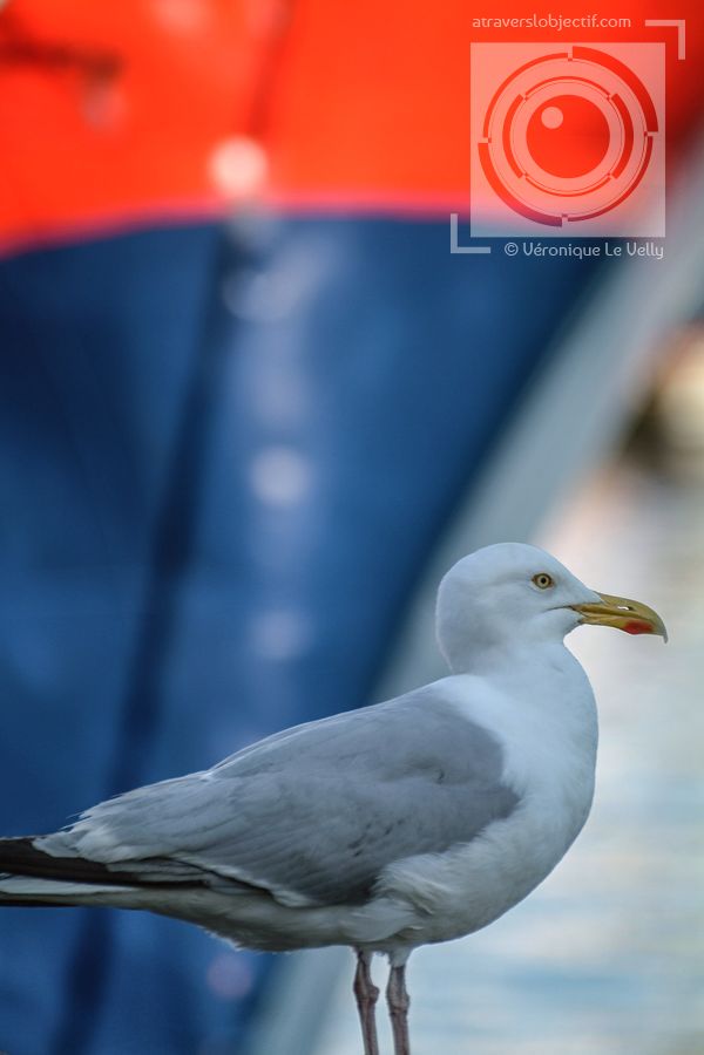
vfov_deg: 6.3
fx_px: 9591
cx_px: 352
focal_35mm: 327
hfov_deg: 4.2
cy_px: 528
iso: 100
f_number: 5
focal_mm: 218
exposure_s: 1/250
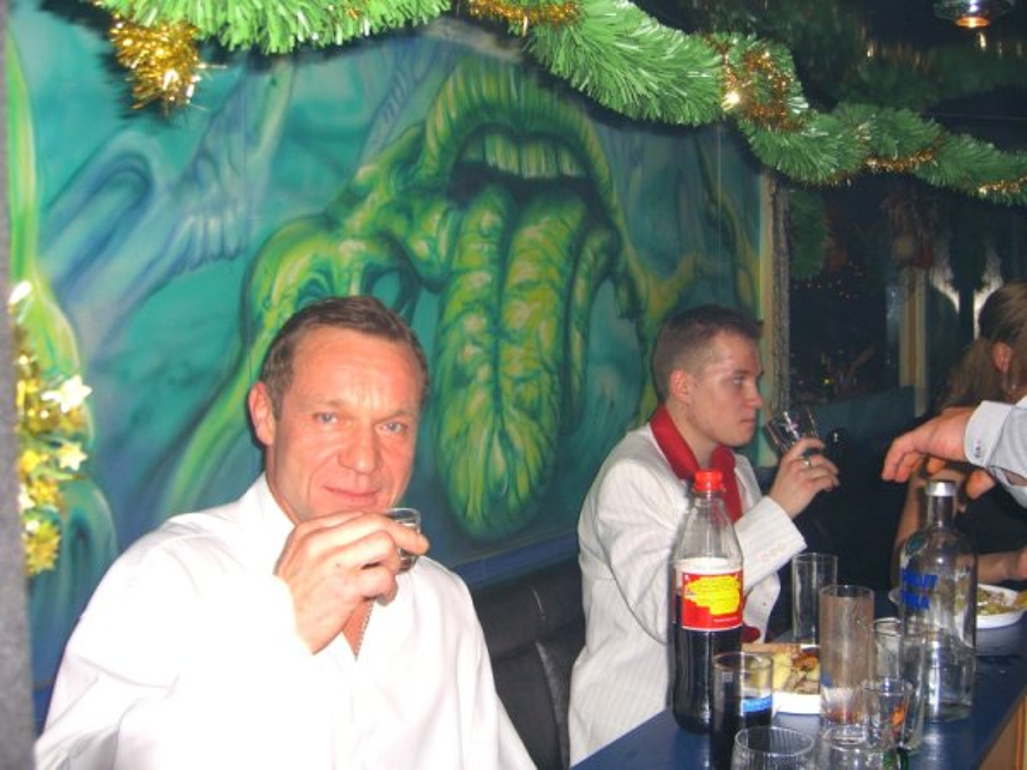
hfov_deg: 49.0
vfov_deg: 37.7
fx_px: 1127
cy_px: 385
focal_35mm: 38
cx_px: 514
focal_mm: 7.9
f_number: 2.8
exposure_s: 1/60
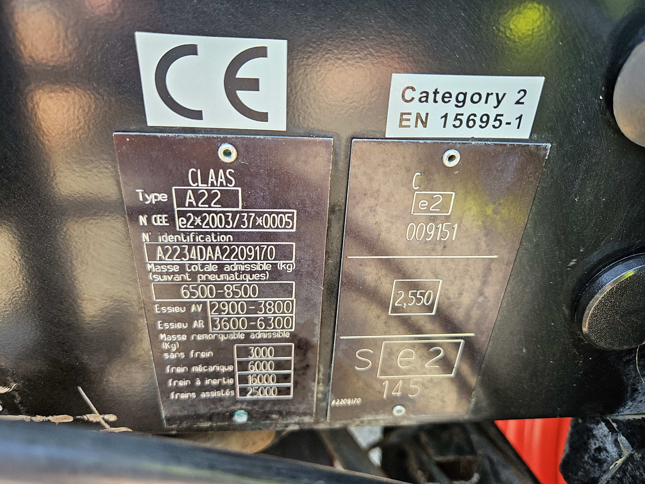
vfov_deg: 58.9
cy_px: 242
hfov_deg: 73.9
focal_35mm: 23
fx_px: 429
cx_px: 322
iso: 125
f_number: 1.8
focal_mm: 5.4
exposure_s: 1/190
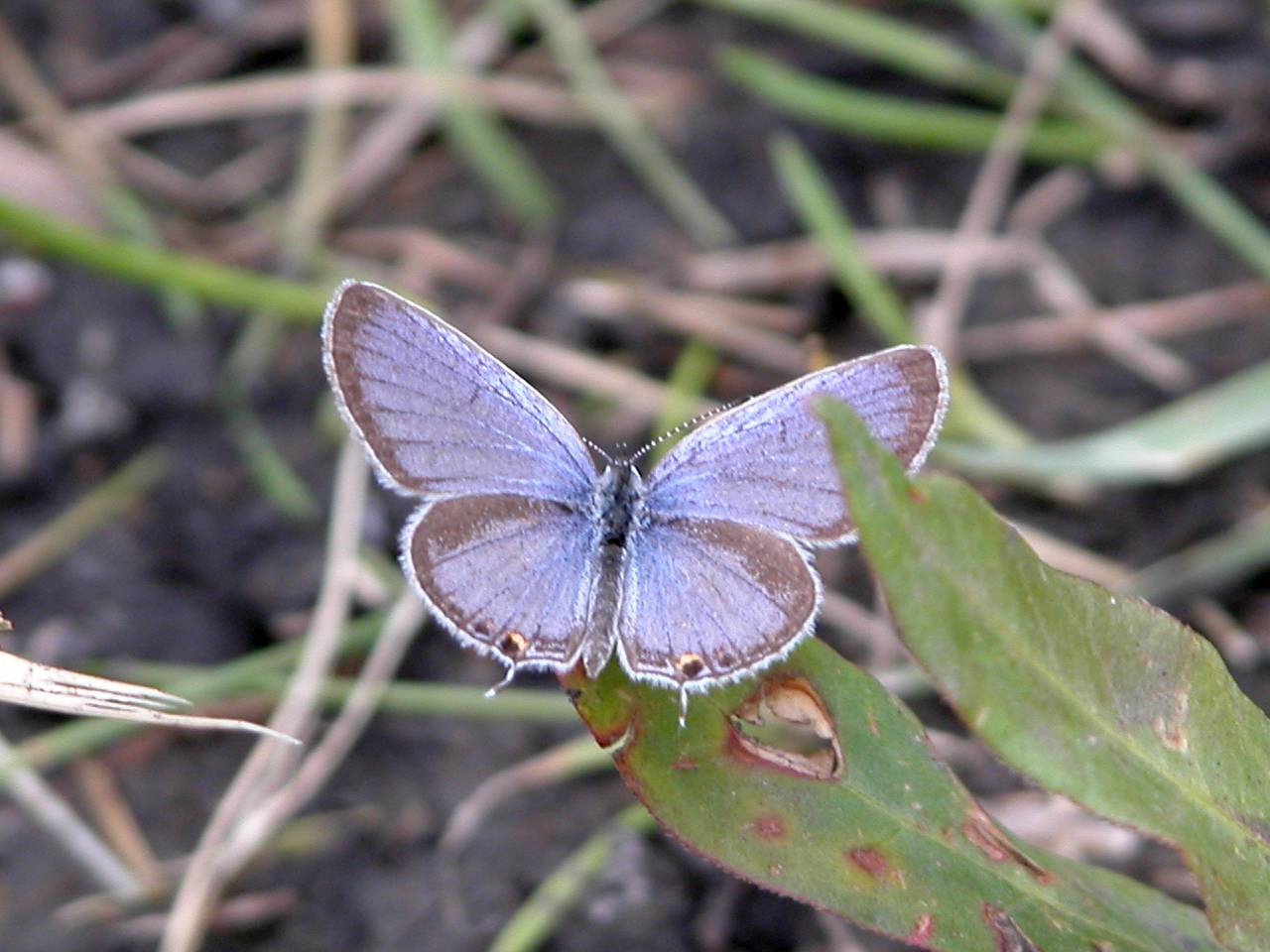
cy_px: 476
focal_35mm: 280
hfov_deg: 7.1
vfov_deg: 5.3
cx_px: 635
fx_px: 10273
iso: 100
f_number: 4.2
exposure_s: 1/282
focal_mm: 71.2
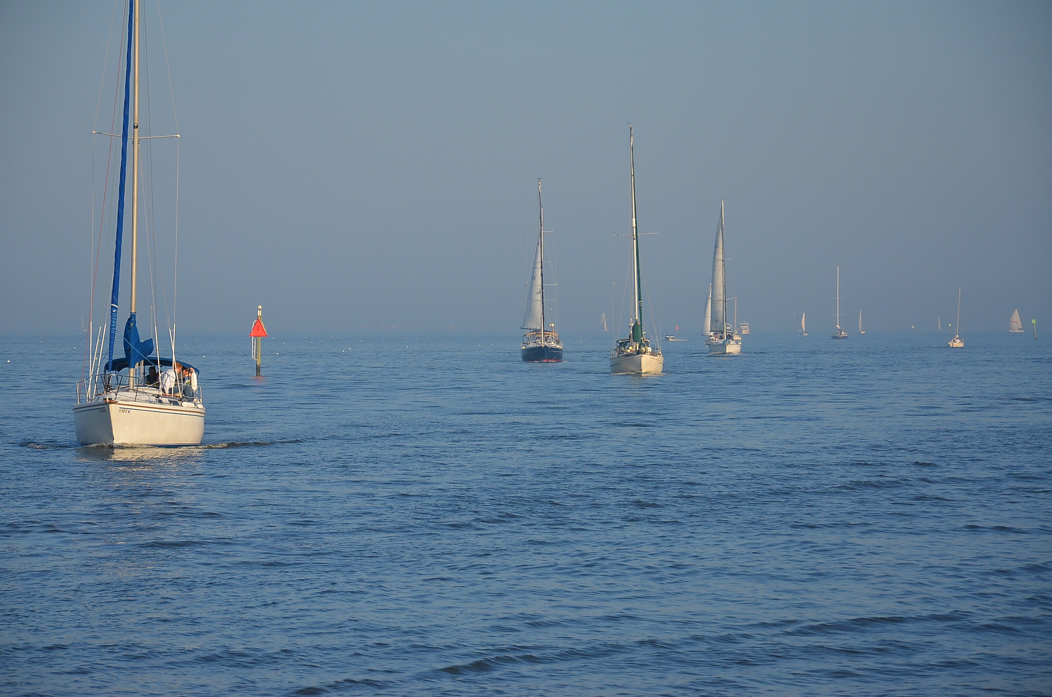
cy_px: 348
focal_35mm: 158
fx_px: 4593
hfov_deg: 13.1
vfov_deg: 8.7
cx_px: 526
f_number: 8
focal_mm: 105
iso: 400
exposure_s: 1/2000
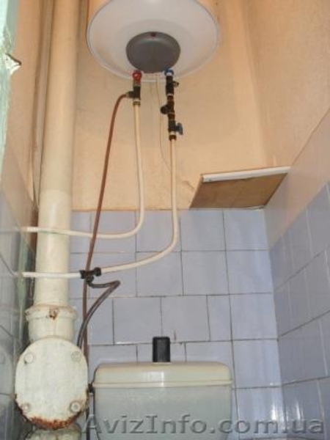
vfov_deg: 49.0
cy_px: 220
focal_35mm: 38
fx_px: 483
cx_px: 165
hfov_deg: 37.7
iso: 200
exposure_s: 1/45
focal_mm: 6.3
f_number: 2.8
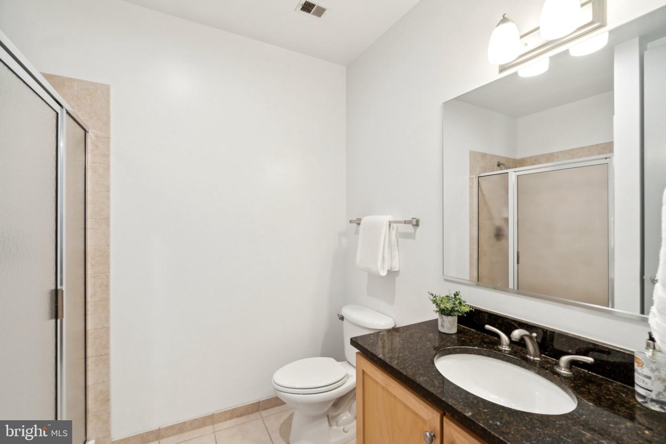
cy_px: 222
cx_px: 333
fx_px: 277
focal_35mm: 15
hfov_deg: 100.4
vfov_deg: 77.3
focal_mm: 10
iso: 200
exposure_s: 1/6
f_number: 7.1
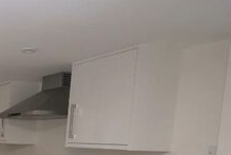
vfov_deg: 26.0
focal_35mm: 48
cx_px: -99
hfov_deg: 29.1
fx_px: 309
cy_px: 171
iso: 400
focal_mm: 10
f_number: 5.6
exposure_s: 1/60
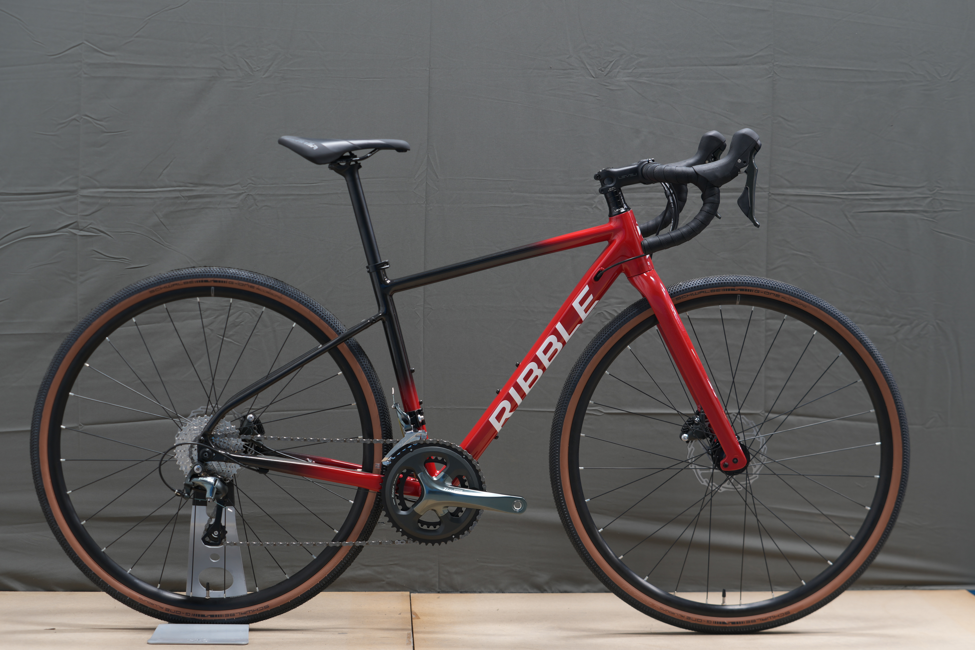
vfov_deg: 19.5
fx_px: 1896
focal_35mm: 70
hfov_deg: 28.8
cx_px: 488
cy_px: 325
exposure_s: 1/6
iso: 100
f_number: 5
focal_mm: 70
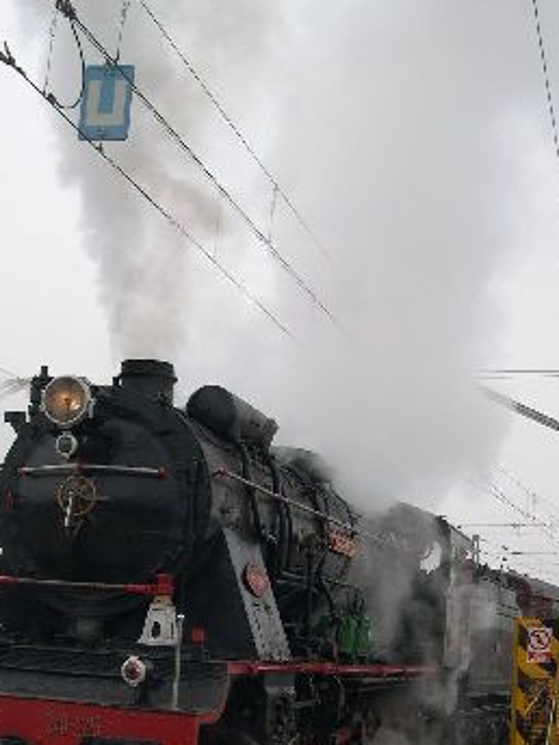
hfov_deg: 24.8
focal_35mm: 59
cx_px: 245
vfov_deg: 32.2
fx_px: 1270
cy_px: 537
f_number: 2.8
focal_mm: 8
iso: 100
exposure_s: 1/626
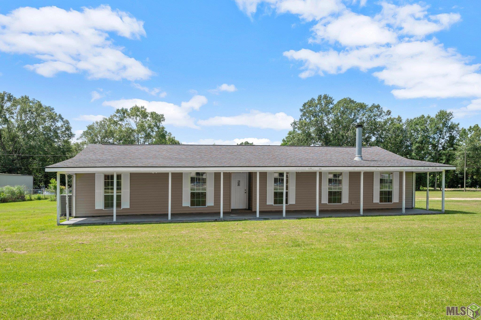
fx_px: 314
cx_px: 240
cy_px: 160
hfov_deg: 74.9
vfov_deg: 54.0
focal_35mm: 24
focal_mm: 23.5
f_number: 10
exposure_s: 1/320
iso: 320
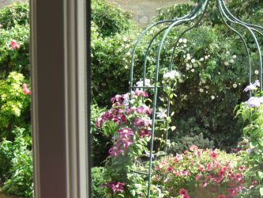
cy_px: 165
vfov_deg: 19.9
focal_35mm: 73
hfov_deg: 26.5
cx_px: 180
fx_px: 555
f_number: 2.8
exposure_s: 1/200
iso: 80
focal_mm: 7.9
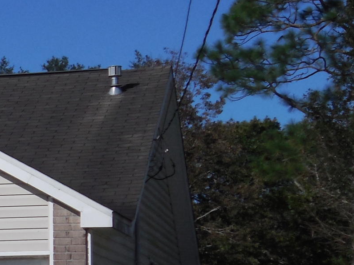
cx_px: -302
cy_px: 283
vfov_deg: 8.9
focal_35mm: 166
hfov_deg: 11.0
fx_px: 1697
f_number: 14.2
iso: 125
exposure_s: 1/200
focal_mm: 7.8
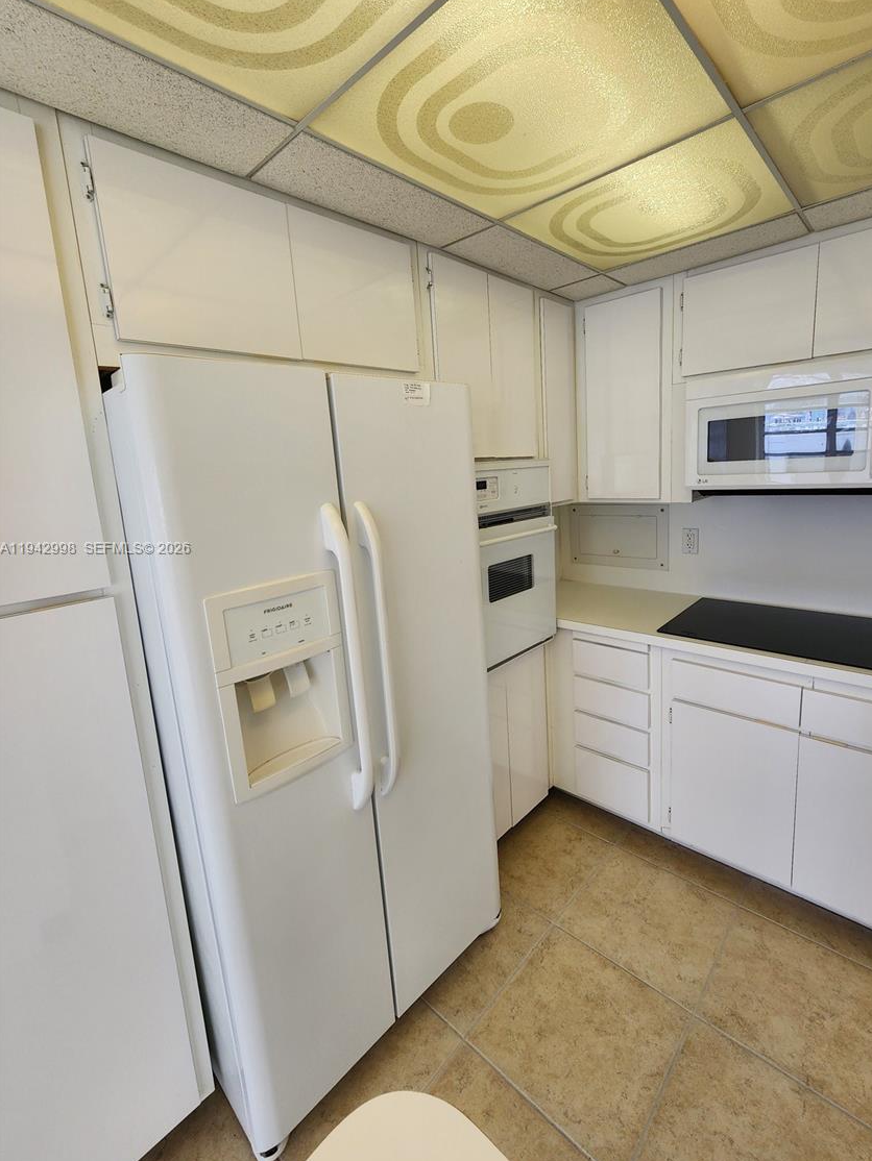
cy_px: 549
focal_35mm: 14
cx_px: 466
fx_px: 470
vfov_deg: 102.0
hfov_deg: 85.6
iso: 100
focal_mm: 2.2
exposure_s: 1/120
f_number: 2.2
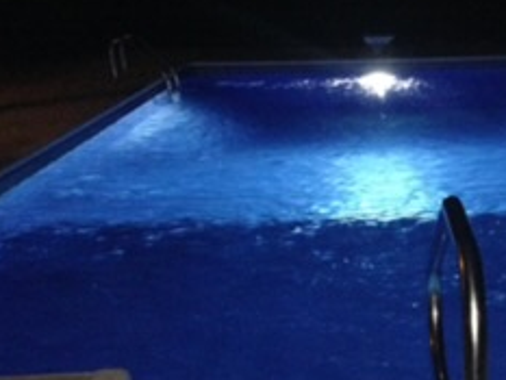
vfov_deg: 21.6
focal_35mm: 68
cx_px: 430
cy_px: 237
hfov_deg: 27.8
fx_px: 995
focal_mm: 4.12
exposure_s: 1/16
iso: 640
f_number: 2.4
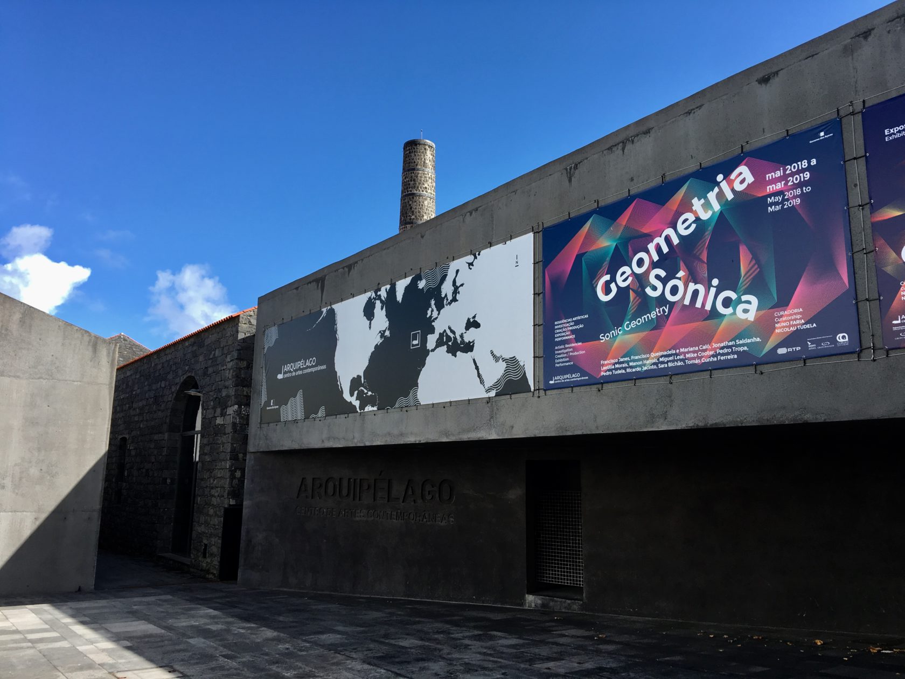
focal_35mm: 29
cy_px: 340
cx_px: 452
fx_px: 758
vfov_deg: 48.2
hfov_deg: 61.7
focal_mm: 4.15
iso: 25
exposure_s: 1/641
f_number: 2.2
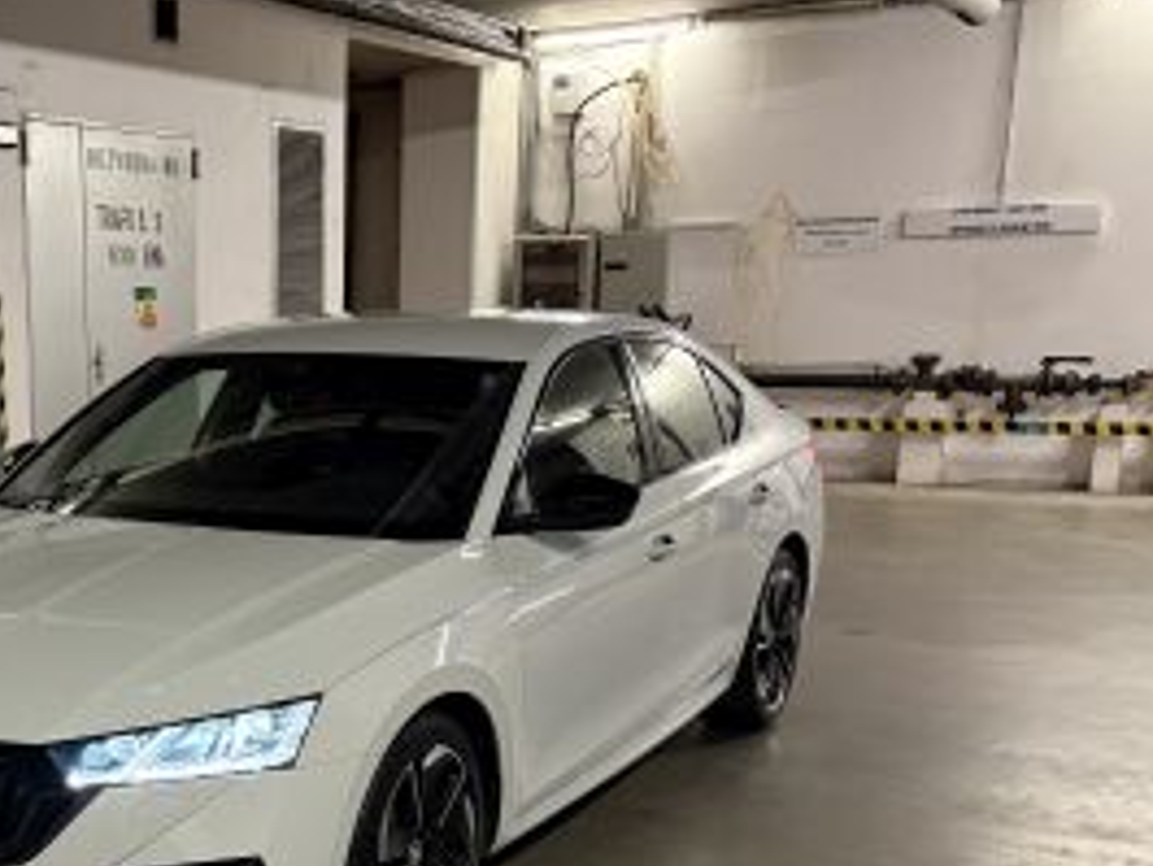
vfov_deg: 28.9
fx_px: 1633
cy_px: 720
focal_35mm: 49
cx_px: 165
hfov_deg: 37.0
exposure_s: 1/50
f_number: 1.6
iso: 320
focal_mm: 5.96
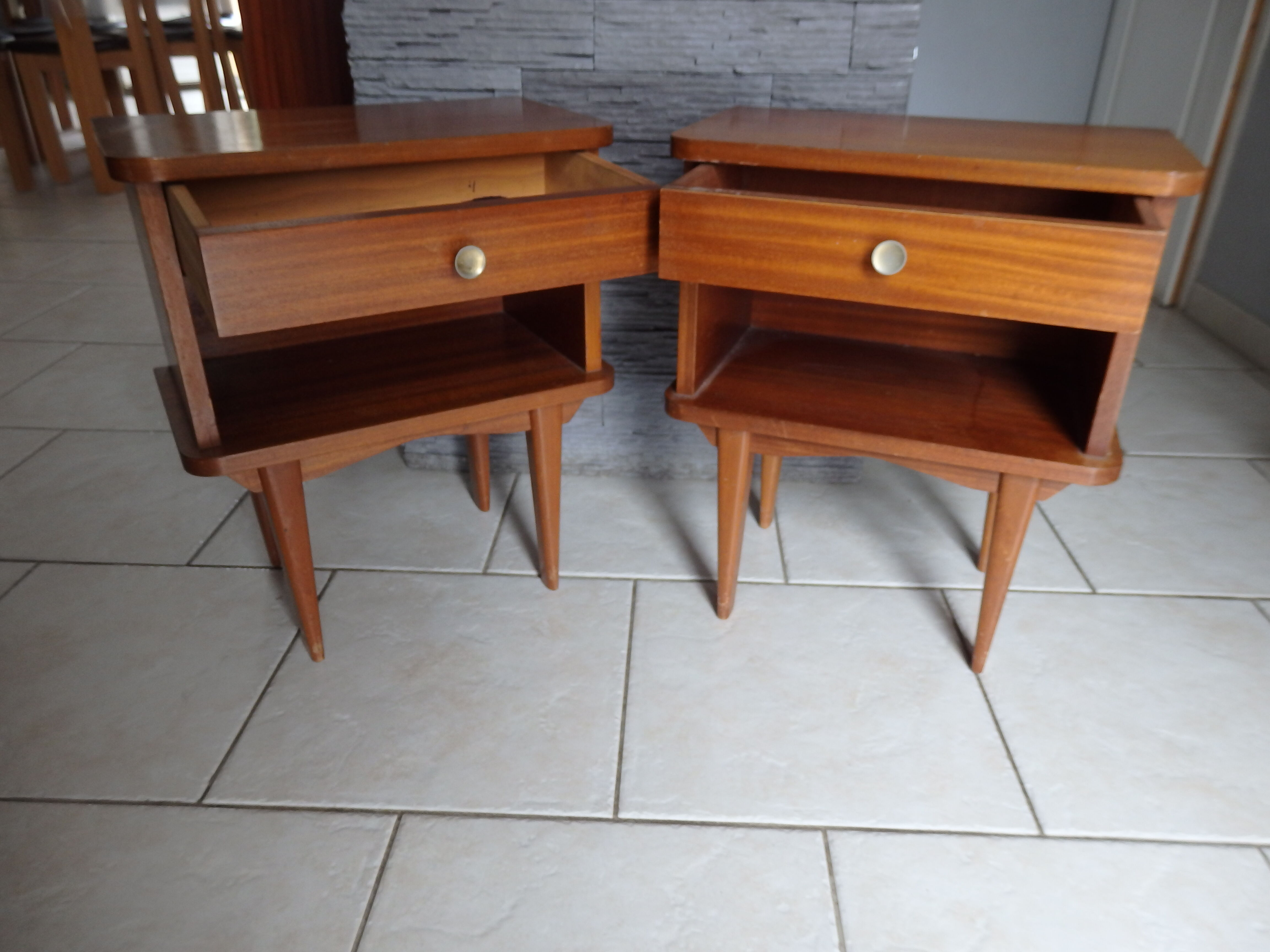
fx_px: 917
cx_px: 635
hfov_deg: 69.4
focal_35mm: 25
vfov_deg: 54.9
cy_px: 476
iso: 160
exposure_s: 1/30
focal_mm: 4.5
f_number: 3
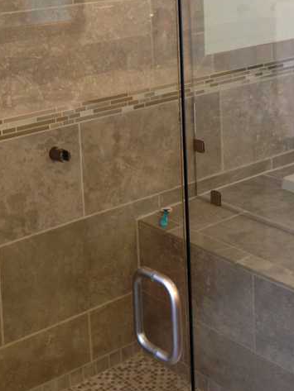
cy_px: 21
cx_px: 143
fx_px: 838
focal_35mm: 74
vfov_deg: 25.3
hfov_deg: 19.9
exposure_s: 1/20
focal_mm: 4.28
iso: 125
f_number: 2.4
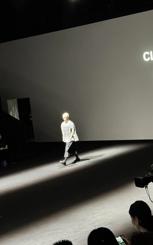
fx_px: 487
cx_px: 115
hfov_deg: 17.7
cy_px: 85
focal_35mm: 73
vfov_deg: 28.1
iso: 800
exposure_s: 1/25
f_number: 1.78
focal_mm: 6.76
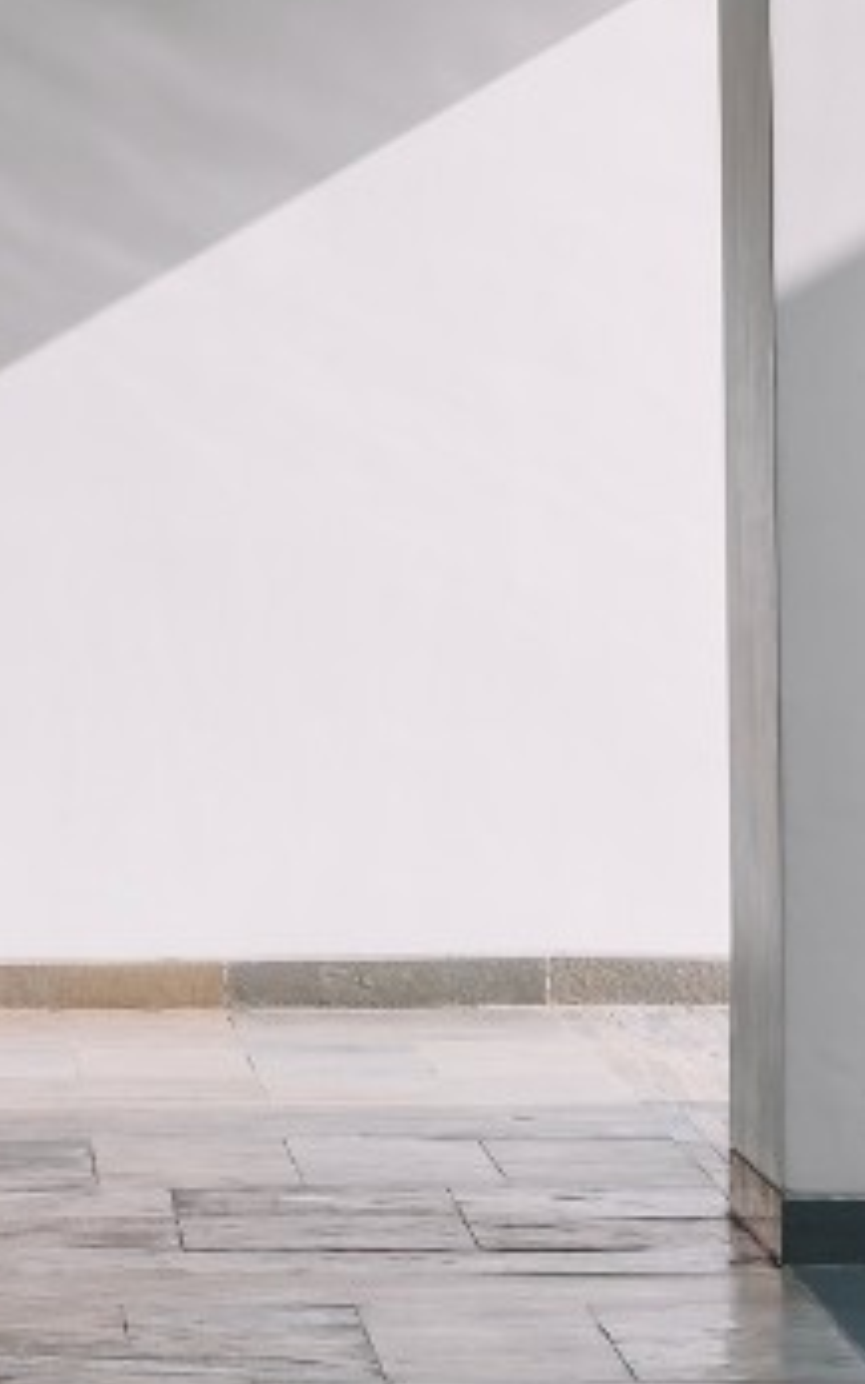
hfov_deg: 4.0
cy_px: -1559
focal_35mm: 329
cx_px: -207
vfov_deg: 6.2
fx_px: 12404
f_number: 10
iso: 100
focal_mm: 70
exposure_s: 1/20
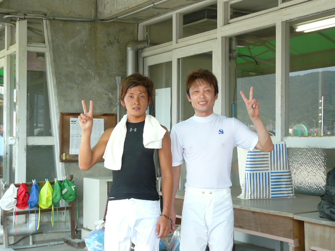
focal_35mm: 62
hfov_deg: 31.2
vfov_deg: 23.7
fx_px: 600
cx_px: 168
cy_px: 126
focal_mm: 8.1
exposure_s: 1/160
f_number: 3.2
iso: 100
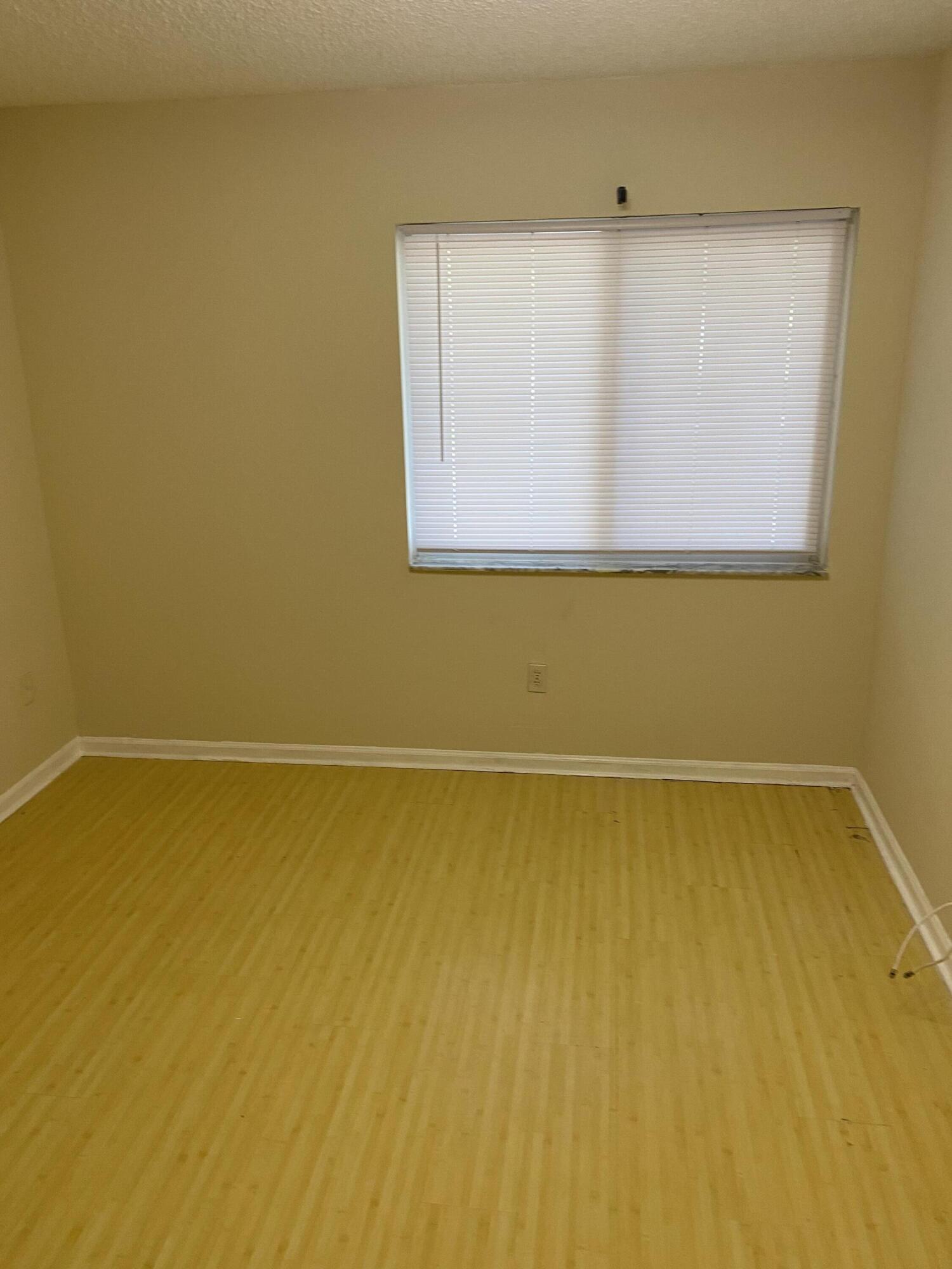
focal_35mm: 26
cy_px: 634
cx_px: 476
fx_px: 953
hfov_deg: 53.1
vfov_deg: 67.3
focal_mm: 4.25
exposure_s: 1/60
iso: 100
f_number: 1.8
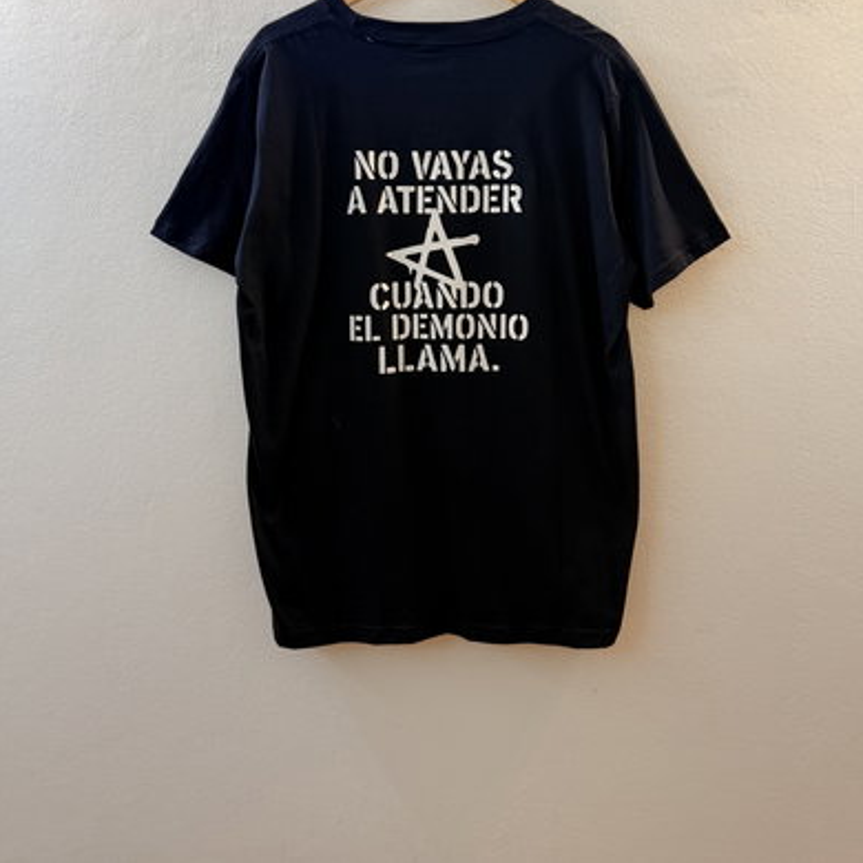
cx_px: 438
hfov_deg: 55.6
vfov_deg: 54.3
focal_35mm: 29
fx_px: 818
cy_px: 278
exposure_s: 1/100
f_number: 1.78
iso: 200
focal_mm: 6.76
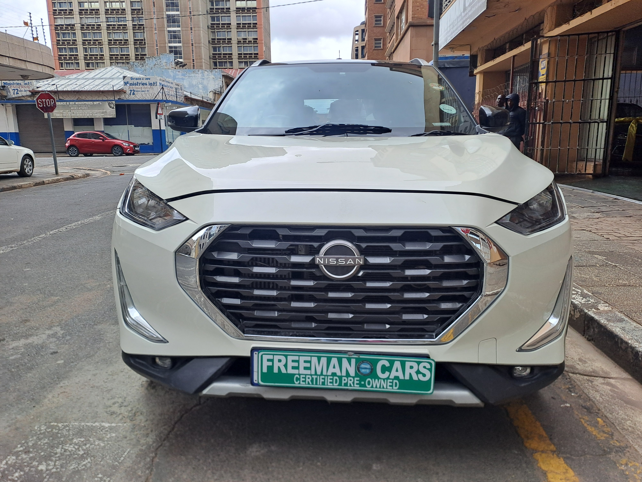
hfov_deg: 69.4
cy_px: 241
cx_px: 321
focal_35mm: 25
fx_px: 464
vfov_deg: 54.9
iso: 32
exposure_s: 1/757
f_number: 1.8
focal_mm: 4.65
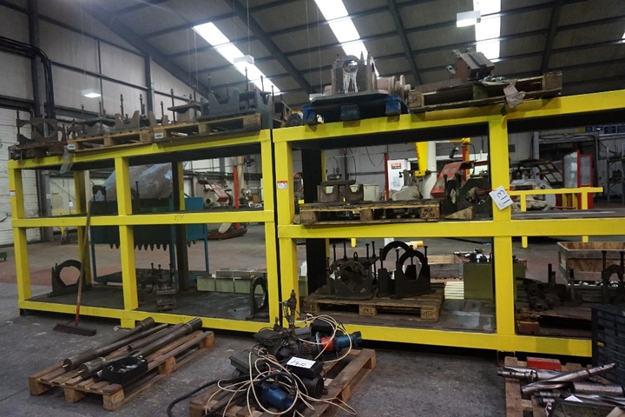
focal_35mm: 24
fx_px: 417
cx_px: 312
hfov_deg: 73.7
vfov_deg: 53.1
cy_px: 208
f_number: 3.5
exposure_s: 1/160
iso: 2500
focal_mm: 16
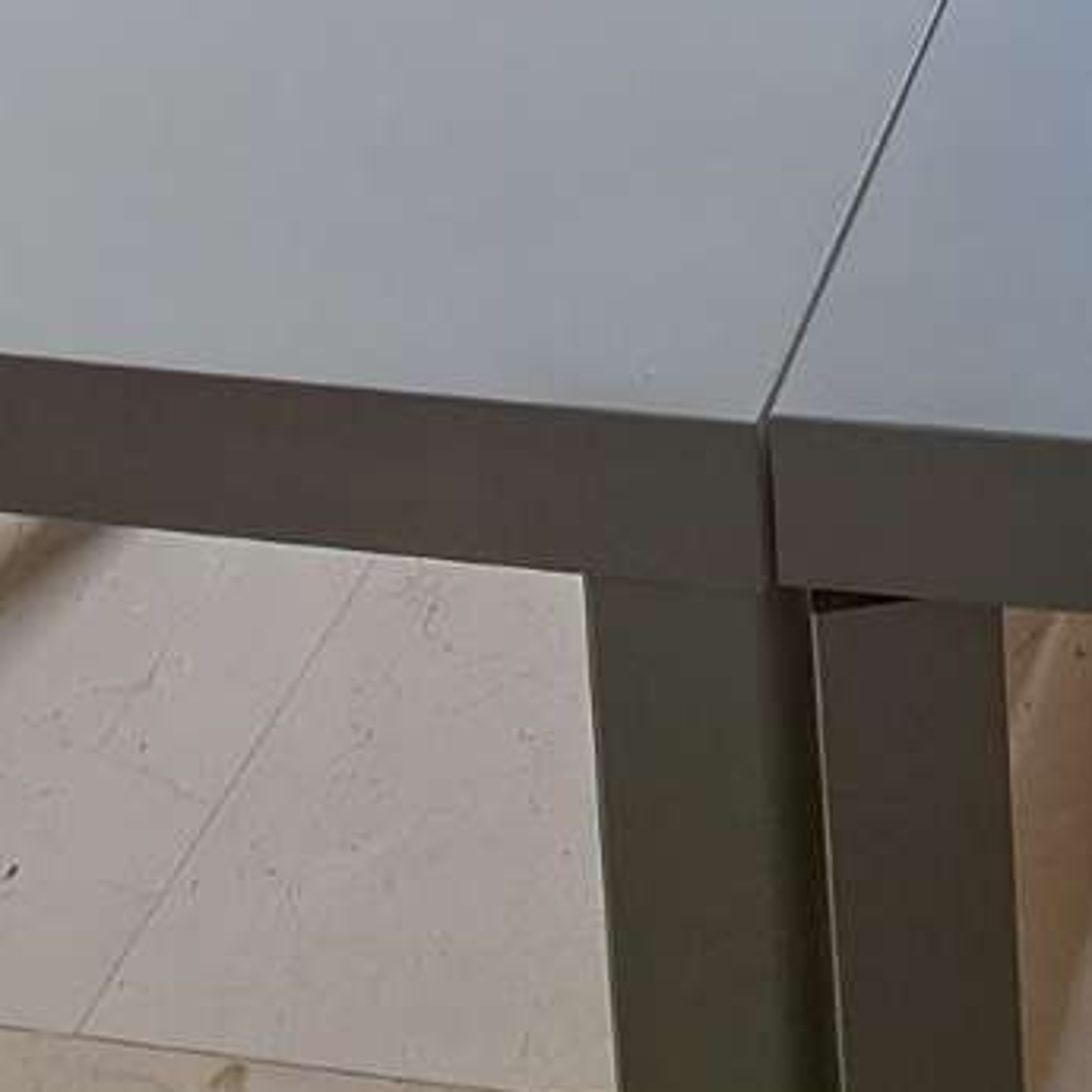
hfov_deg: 31.2
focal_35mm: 50
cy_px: -950
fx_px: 1785
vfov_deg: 20.8
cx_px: 1119
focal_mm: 1.74
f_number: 2.2
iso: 64
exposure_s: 1/100
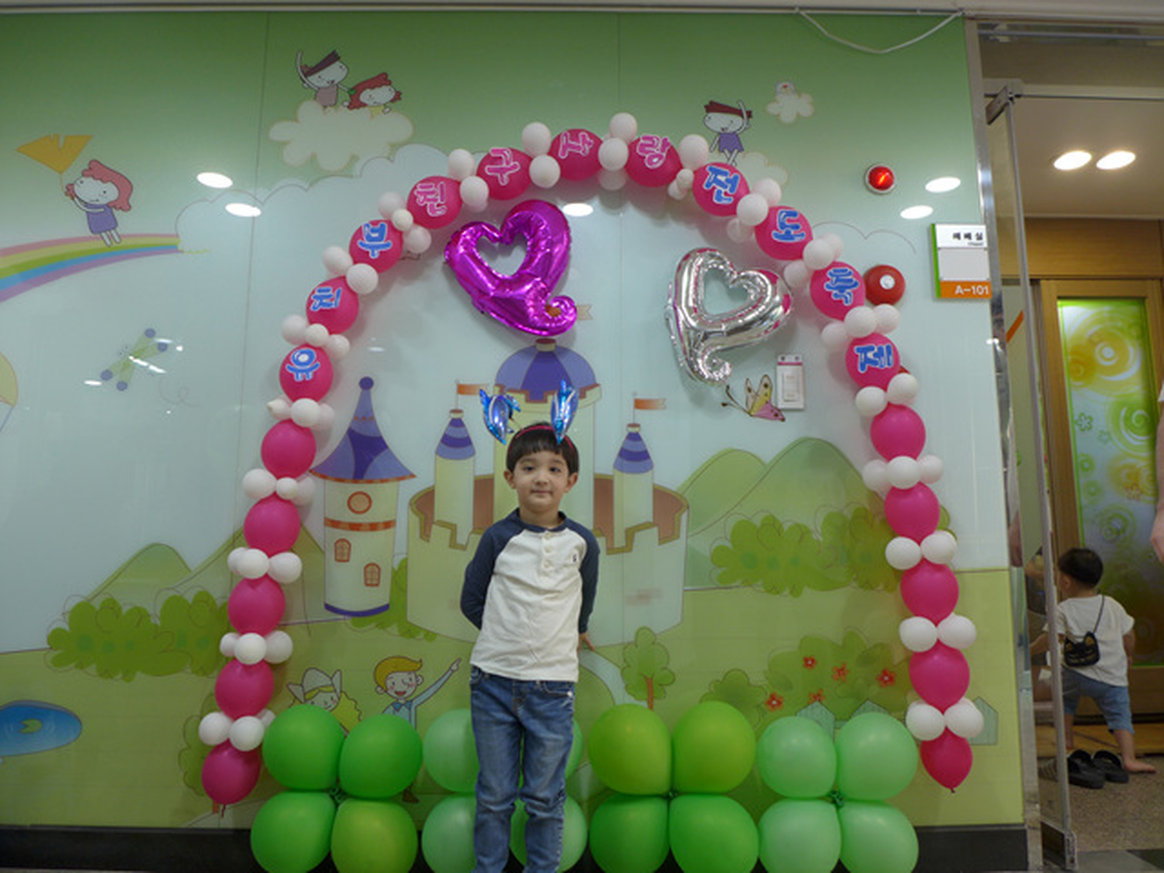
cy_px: 436
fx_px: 807
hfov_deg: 71.6
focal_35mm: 24
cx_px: 582
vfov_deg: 56.8
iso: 80
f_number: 1.4
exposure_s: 1/125
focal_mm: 4.7
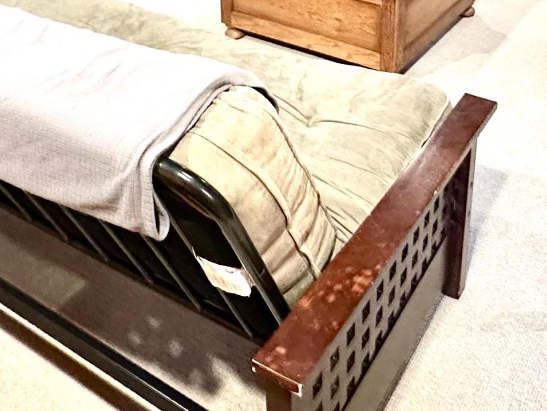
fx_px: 711
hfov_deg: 41.8
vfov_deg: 27.9
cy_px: -91
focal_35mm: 45
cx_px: 338
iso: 800
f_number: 2.2
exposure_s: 1/40
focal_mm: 2.22
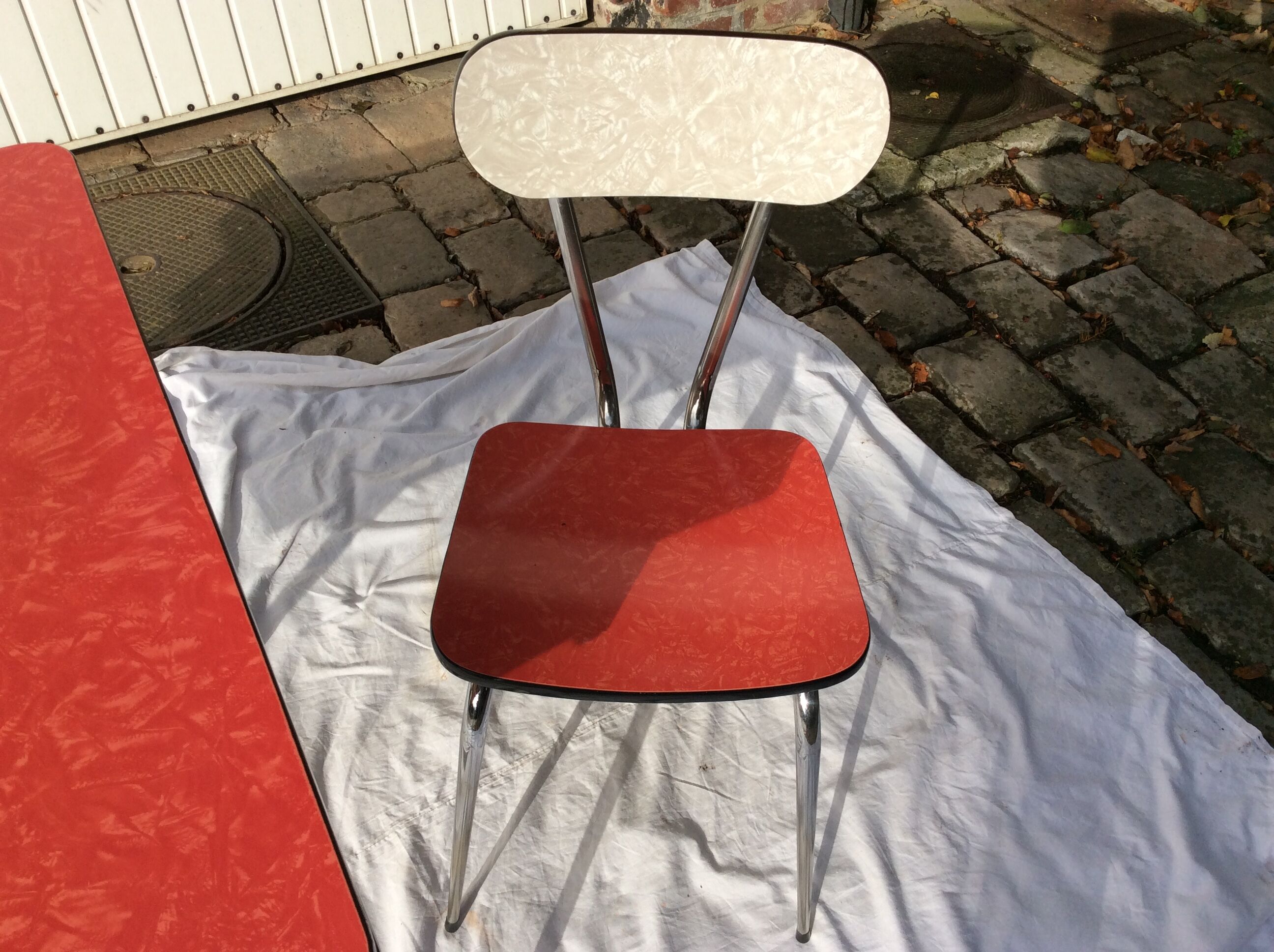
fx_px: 1176
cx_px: 637
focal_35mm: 32
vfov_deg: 44.1
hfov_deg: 56.9
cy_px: 476
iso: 32
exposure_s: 1/907
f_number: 2.4
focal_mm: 3.3
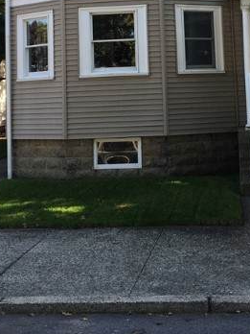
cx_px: 185
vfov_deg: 28.8
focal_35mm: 64
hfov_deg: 22.7
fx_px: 616
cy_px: 19
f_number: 2.2
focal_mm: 4.15
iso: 25
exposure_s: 1/183
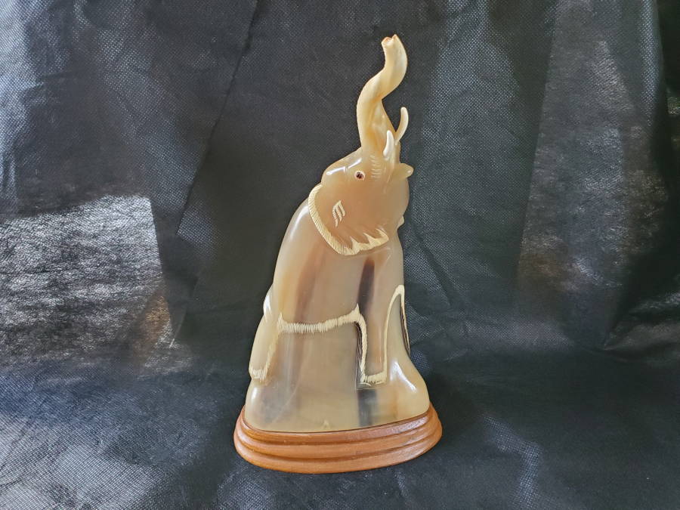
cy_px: 255
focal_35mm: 26
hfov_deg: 67.3
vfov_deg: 53.1
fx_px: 511
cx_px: 340
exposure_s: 1/39
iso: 500
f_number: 2.4
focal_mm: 4.3
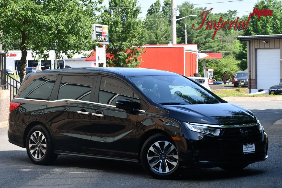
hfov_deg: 17.1
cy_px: 94
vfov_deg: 11.4
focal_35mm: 120
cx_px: 141
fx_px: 940
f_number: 7.1
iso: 200
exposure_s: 1/250
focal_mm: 80
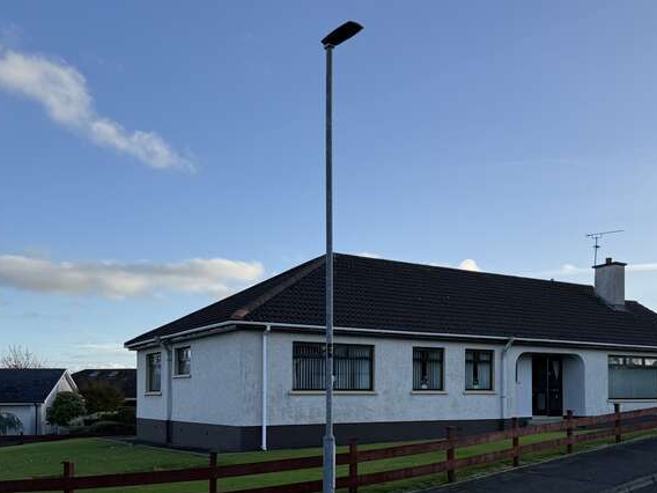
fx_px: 721
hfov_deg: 48.0
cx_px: 451
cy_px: 372
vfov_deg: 36.8
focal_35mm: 38
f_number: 1.78
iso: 80
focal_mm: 6.76
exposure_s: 1/3145
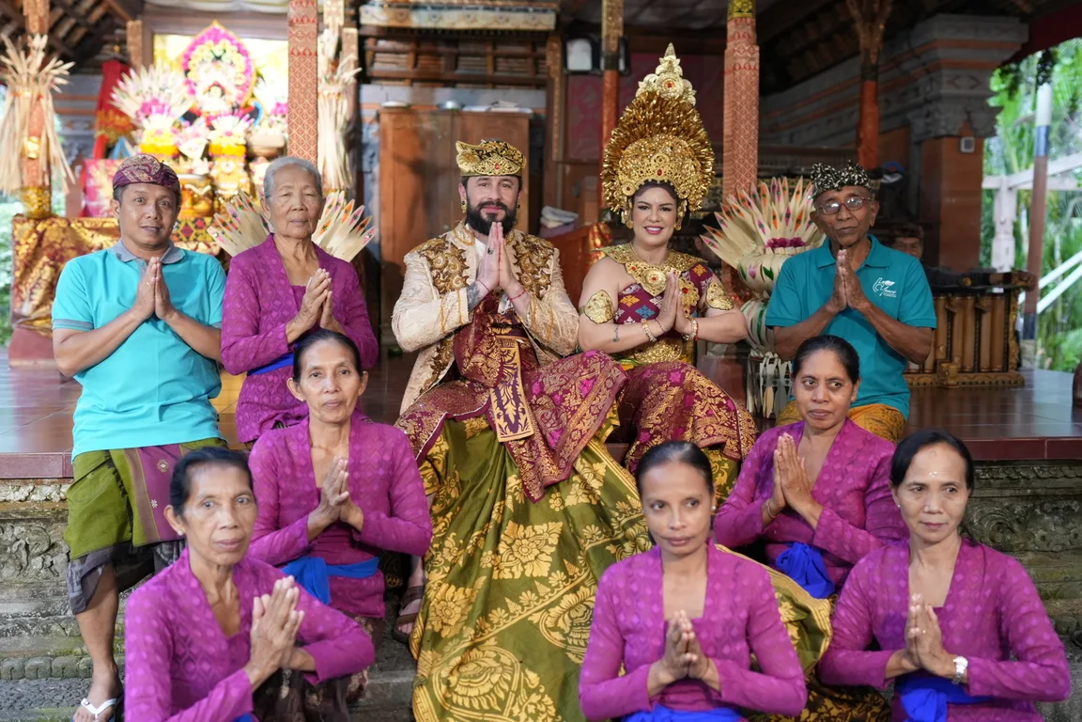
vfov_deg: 36.9
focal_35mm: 36
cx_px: 541
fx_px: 1082
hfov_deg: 53.1
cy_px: 361
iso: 1600
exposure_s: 1/250
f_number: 1.8
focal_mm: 24
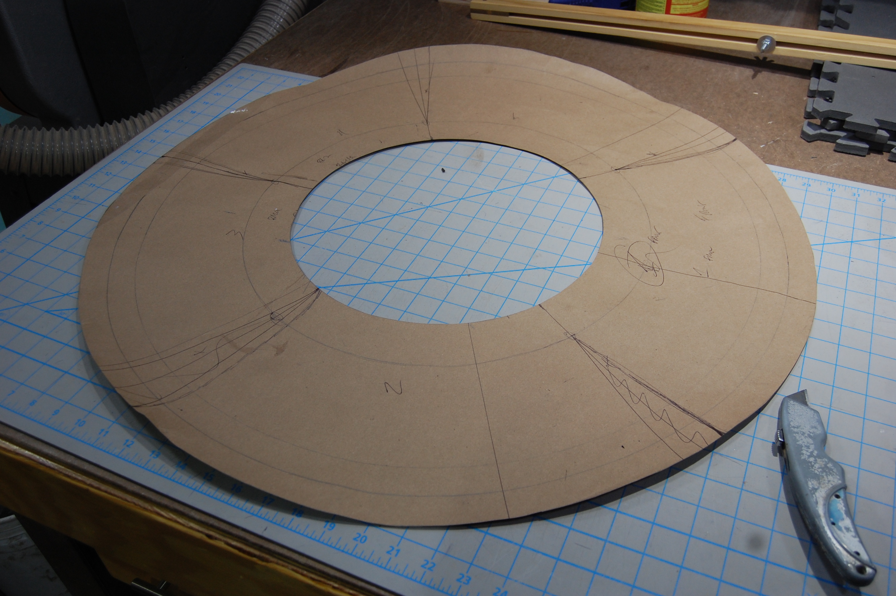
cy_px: 298
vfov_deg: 39.9
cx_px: 448
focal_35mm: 33
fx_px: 821
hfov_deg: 57.3
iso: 400
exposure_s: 1/80
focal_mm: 22
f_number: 4.5
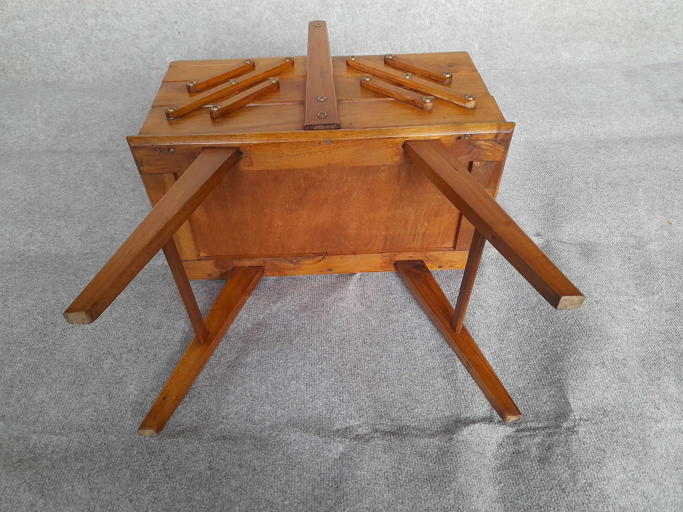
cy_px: 256
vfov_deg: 54.9
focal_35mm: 25
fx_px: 493
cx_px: 342
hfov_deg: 69.4
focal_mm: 4.6
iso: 320
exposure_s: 1/40
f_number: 2
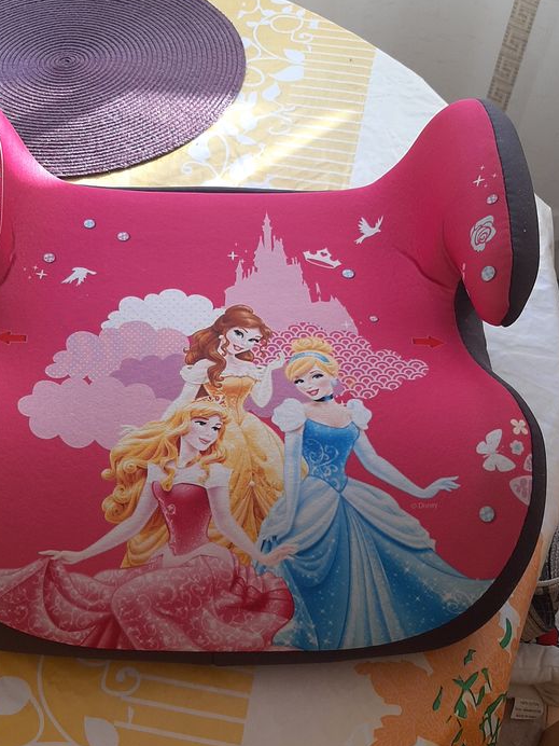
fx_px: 840
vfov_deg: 47.5
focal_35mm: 39
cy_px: 460
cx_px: 251
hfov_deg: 36.8
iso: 40
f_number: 1.7
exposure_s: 1/121
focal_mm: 3.93
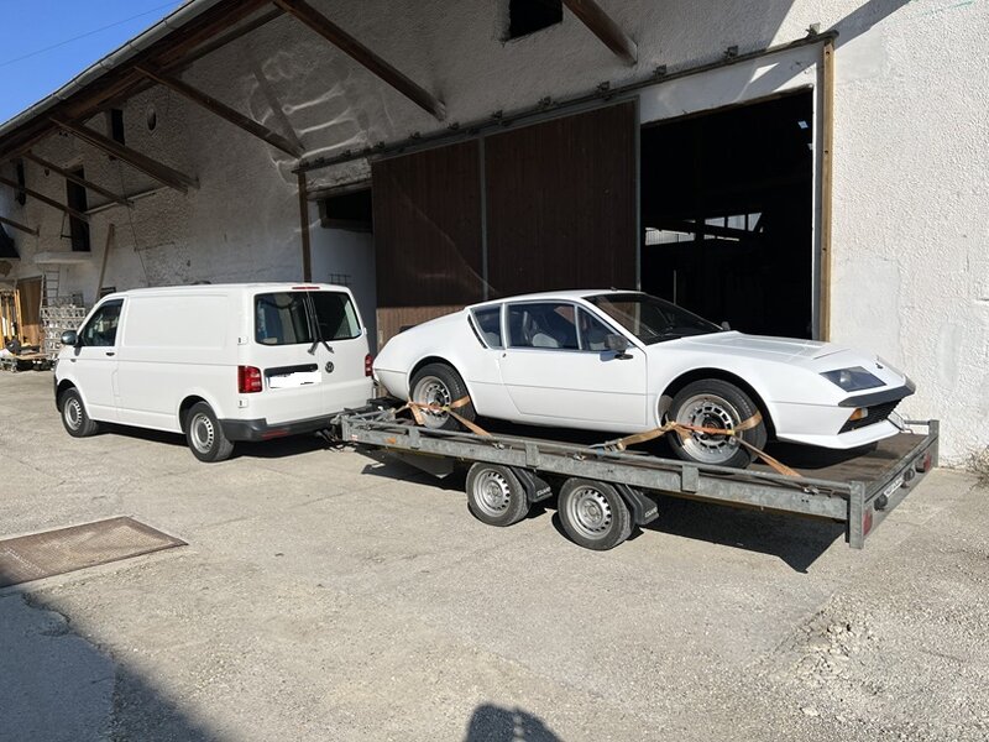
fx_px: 743
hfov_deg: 67.3
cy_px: 371
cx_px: 494
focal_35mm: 26
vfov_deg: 53.1
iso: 50
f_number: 1.5
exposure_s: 1/7463
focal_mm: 5.7
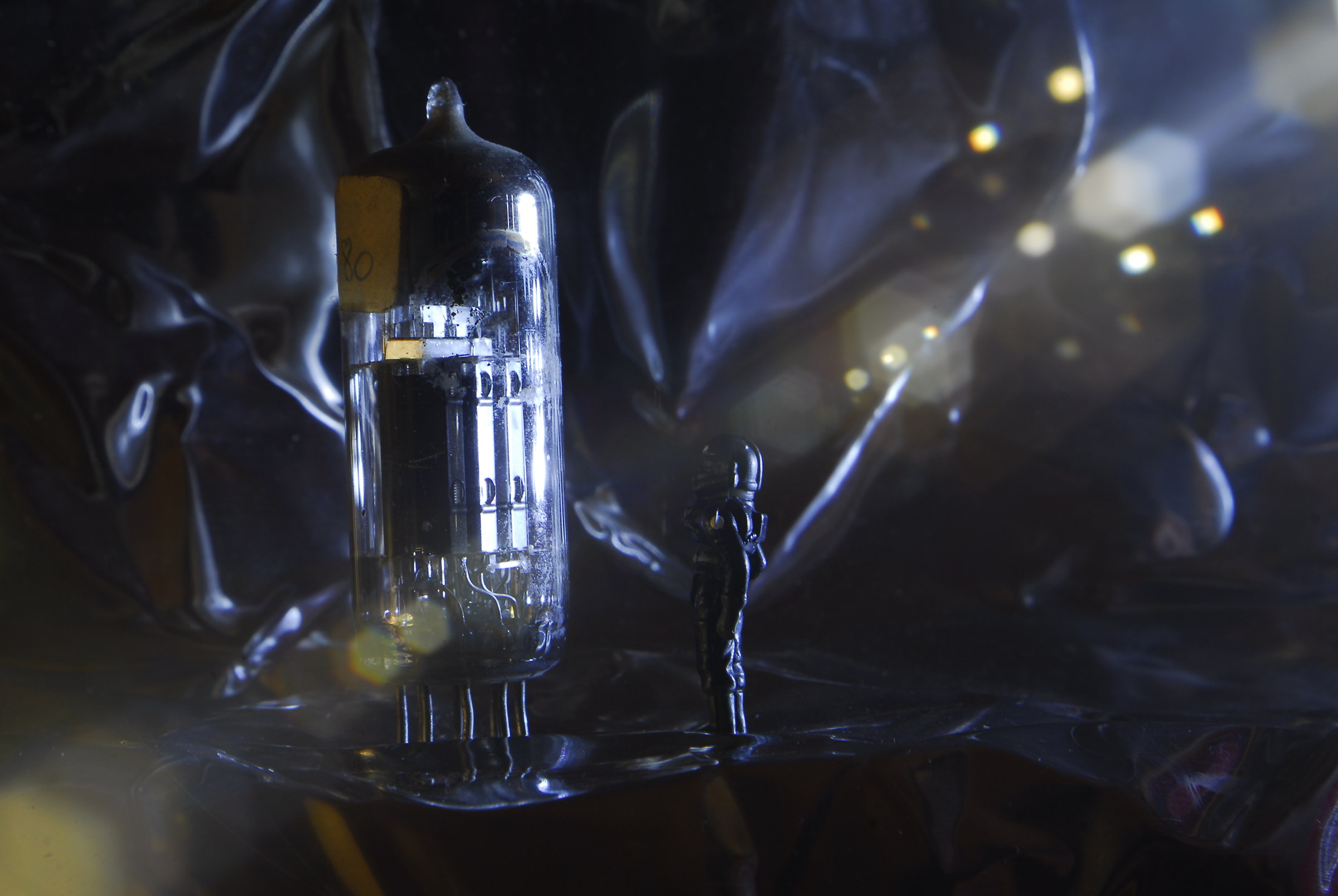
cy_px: 448
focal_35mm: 105
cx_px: 669
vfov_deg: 13.1
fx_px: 3907
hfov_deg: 19.4
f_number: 16
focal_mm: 70
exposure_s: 1.1
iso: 100
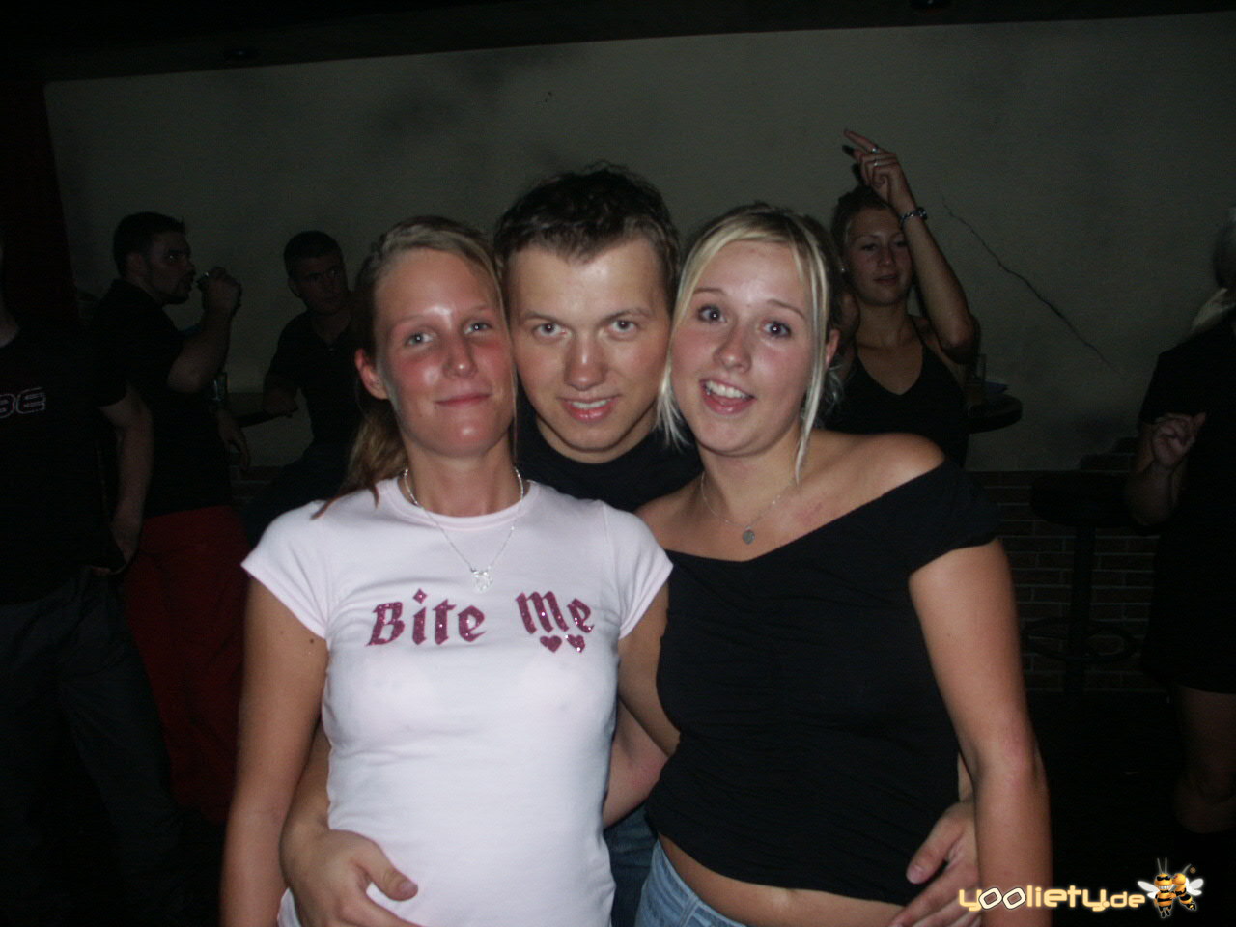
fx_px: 1035
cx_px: 618
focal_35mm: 29
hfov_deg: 61.7
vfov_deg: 48.2
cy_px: 464
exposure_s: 1/45
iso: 200
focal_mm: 7.54
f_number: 2.8
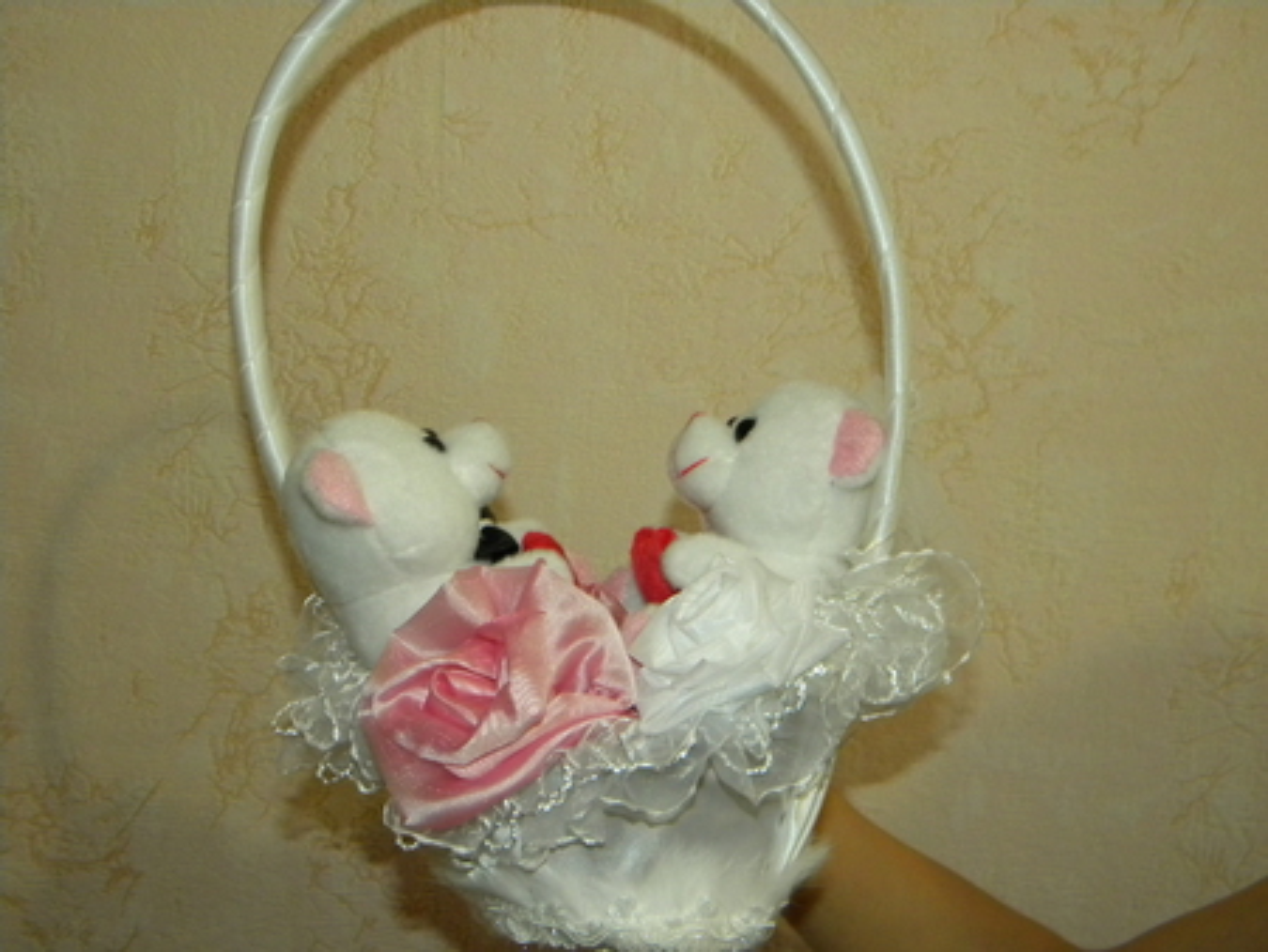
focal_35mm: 41
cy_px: 476
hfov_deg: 45.8
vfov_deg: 35.2
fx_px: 1503
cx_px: 634
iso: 400
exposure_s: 1/30
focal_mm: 7.3
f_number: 3.8
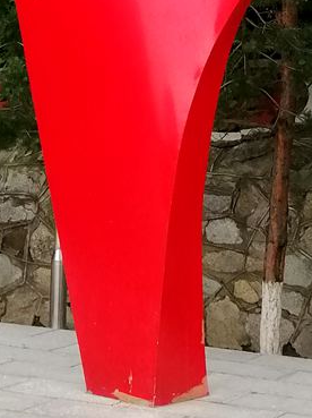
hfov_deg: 12.6
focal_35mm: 117
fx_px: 1409
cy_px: -155
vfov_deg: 15.8
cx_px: 193
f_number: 2.2
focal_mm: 3.81
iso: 50
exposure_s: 1/120
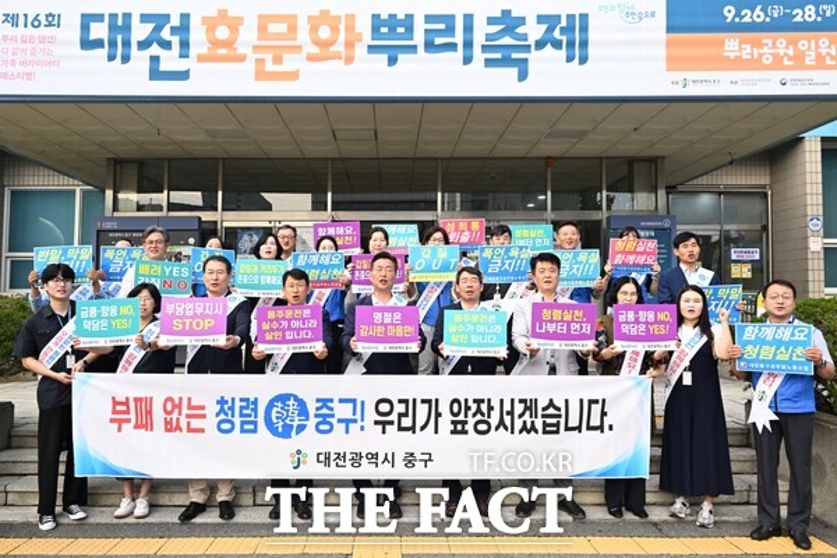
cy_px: 279
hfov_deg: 67.4
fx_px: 628
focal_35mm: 27
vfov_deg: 47.9
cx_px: 418
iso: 400
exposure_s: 1/200
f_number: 8
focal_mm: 27
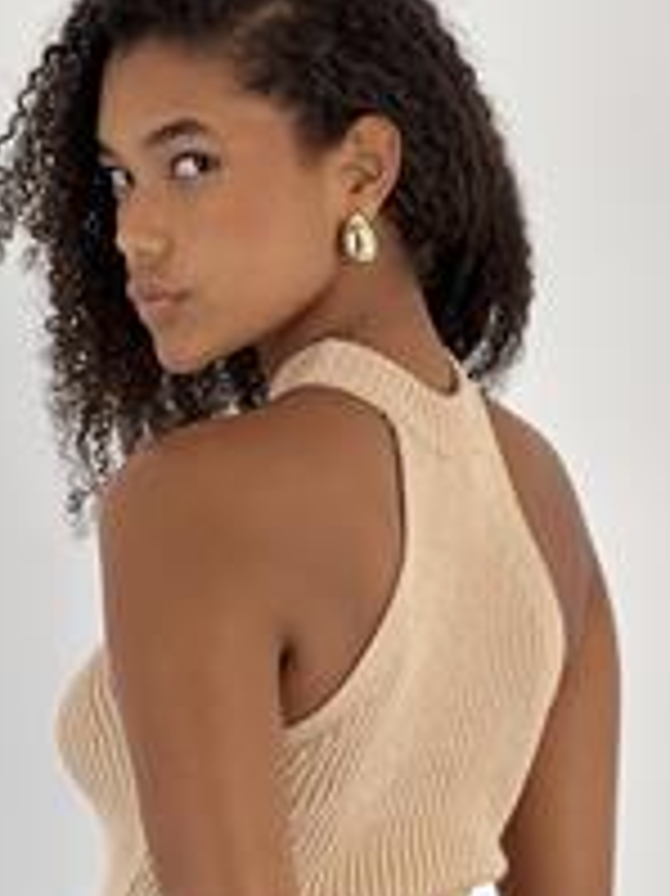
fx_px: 4134
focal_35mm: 160
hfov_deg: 9.3
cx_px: 319
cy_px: 808
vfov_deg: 12.3
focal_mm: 9
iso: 50
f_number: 2.8
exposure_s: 1/100
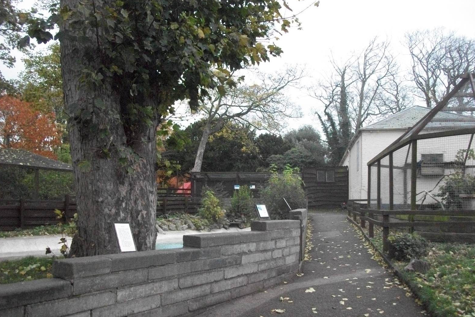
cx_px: 236
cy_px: 165
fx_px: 449
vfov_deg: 38.9
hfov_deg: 55.8
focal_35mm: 34
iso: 706
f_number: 2.9
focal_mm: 5.7
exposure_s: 1/500
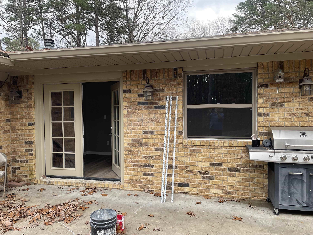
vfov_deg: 53.1
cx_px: 156
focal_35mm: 26
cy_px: 118
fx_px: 235
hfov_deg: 67.3
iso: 32
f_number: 1.6
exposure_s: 1/303
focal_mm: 4.2
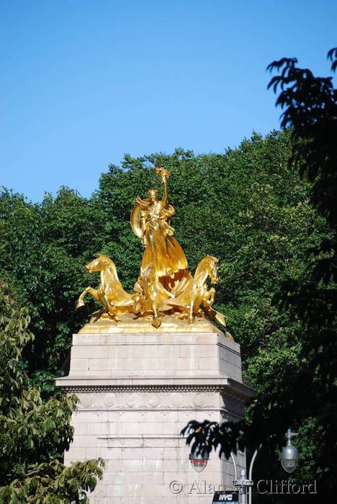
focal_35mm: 300
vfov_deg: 6.9
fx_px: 4204
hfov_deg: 4.6
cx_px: 168
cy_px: 252
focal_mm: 200
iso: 100
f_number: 5.6
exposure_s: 1/400
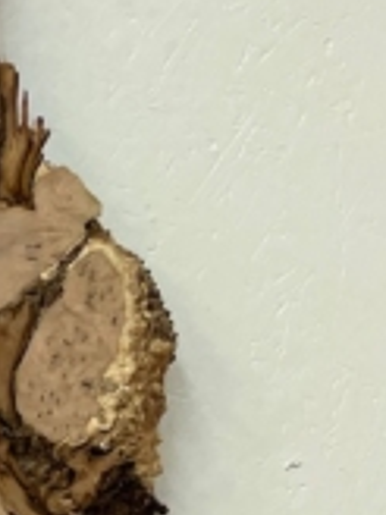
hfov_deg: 10.2
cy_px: 829
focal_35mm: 127
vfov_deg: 14.3
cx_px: -537
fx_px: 1888
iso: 80
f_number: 1.6
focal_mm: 4.2
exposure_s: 1/100
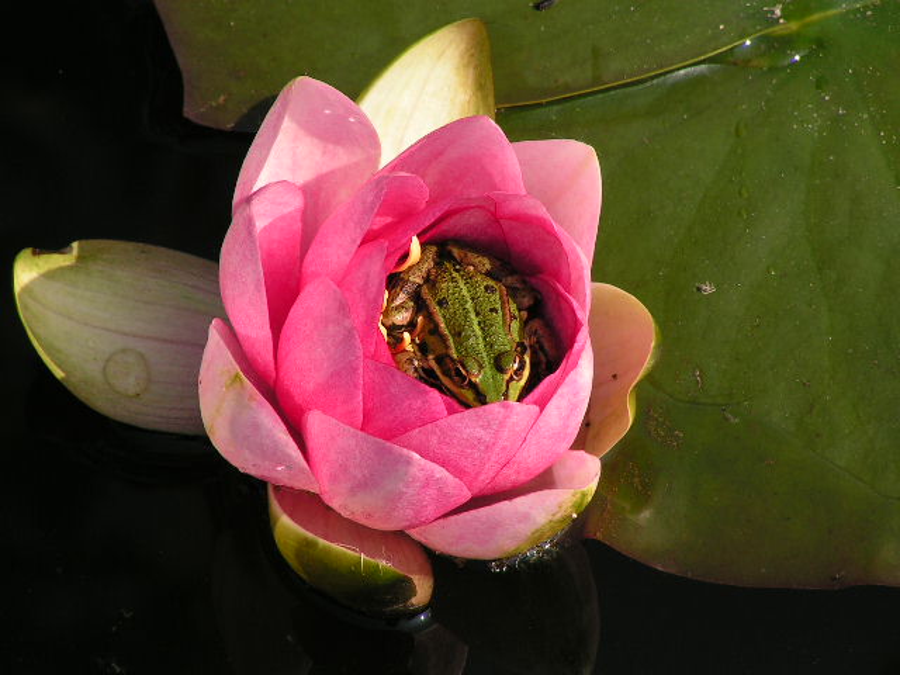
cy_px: 338
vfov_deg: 5.1
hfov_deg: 6.8
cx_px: 450
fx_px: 7540
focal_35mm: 290
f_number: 4.8
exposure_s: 1/400
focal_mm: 48
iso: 64
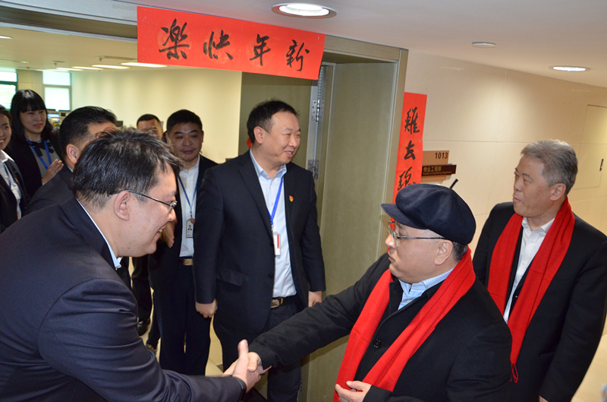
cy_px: 201
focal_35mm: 27
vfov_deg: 47.7
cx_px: 304
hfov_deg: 67.5
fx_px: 454
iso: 1000
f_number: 5
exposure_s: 1/60
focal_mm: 18
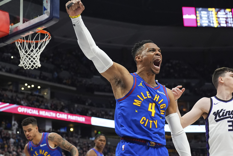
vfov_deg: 18.2
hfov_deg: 27.0
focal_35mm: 75
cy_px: 78
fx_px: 486
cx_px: 116
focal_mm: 50
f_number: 3.2
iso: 4000
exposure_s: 1/1600
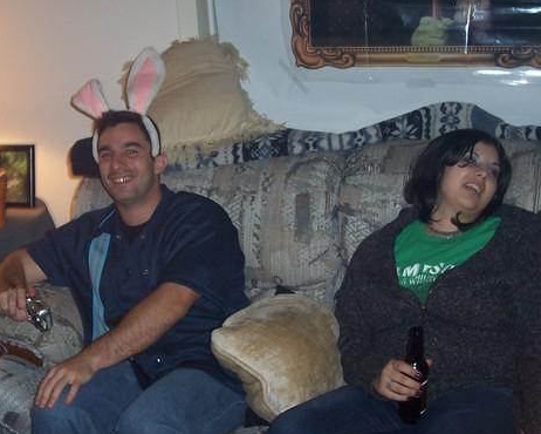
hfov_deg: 37.3
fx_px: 801
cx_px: 232
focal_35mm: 50
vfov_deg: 30.3
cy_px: 204
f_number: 2.8
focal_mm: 5.6
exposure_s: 1/60
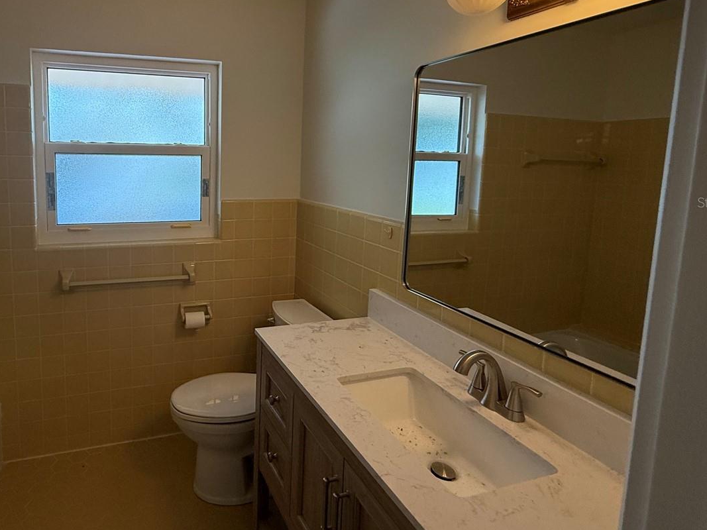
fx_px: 429
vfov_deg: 62.6
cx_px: 230
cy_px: 202
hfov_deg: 76.2
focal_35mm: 21
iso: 160
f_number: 2.2
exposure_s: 1/120
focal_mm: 2.22
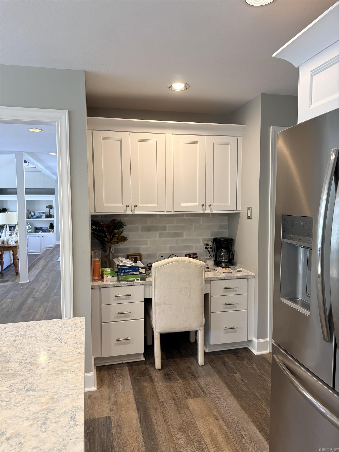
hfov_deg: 56.8
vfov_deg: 71.6
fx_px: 313
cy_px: 226
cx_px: 170
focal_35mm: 24
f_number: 1.78
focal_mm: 6.76
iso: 125
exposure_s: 1/60
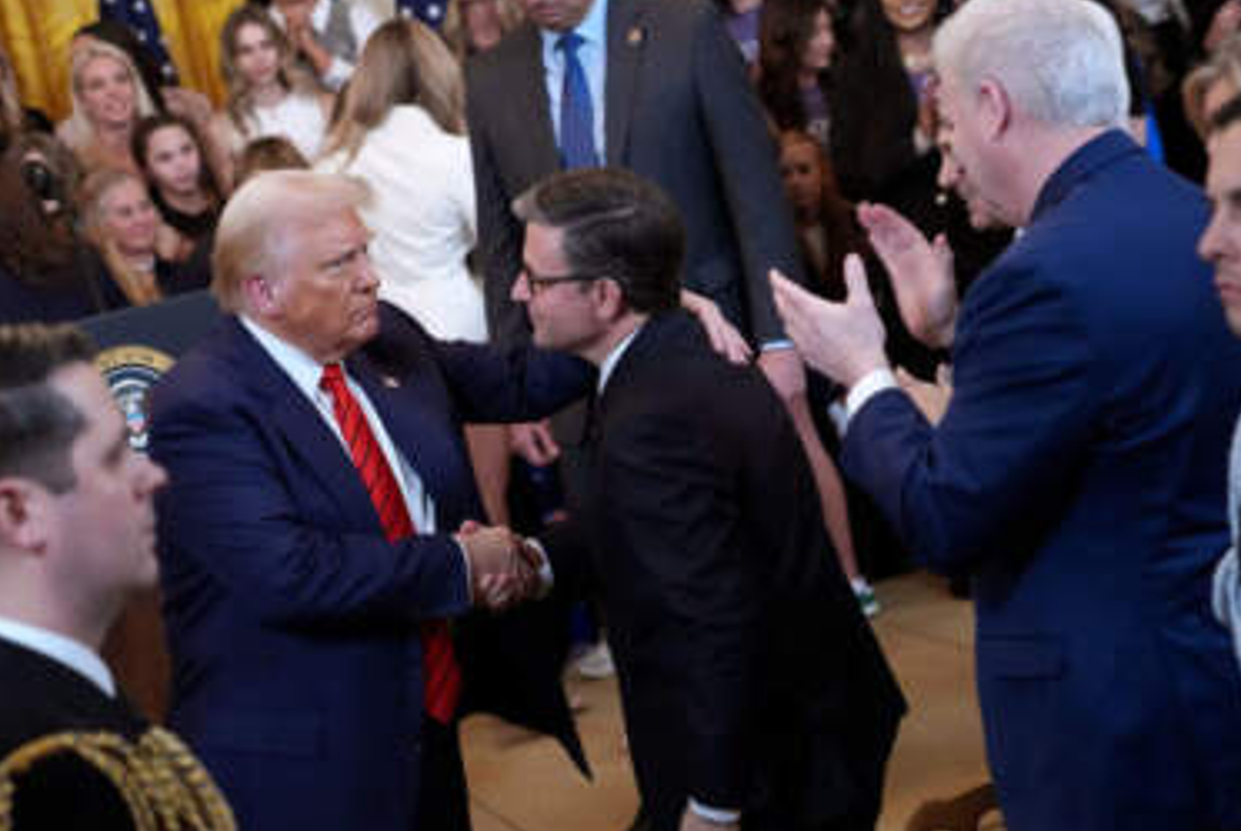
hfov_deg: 23.4
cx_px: 634
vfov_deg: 15.8
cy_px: 405
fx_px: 3003
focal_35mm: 87
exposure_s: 1/250
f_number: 2.8
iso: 4000
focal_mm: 54
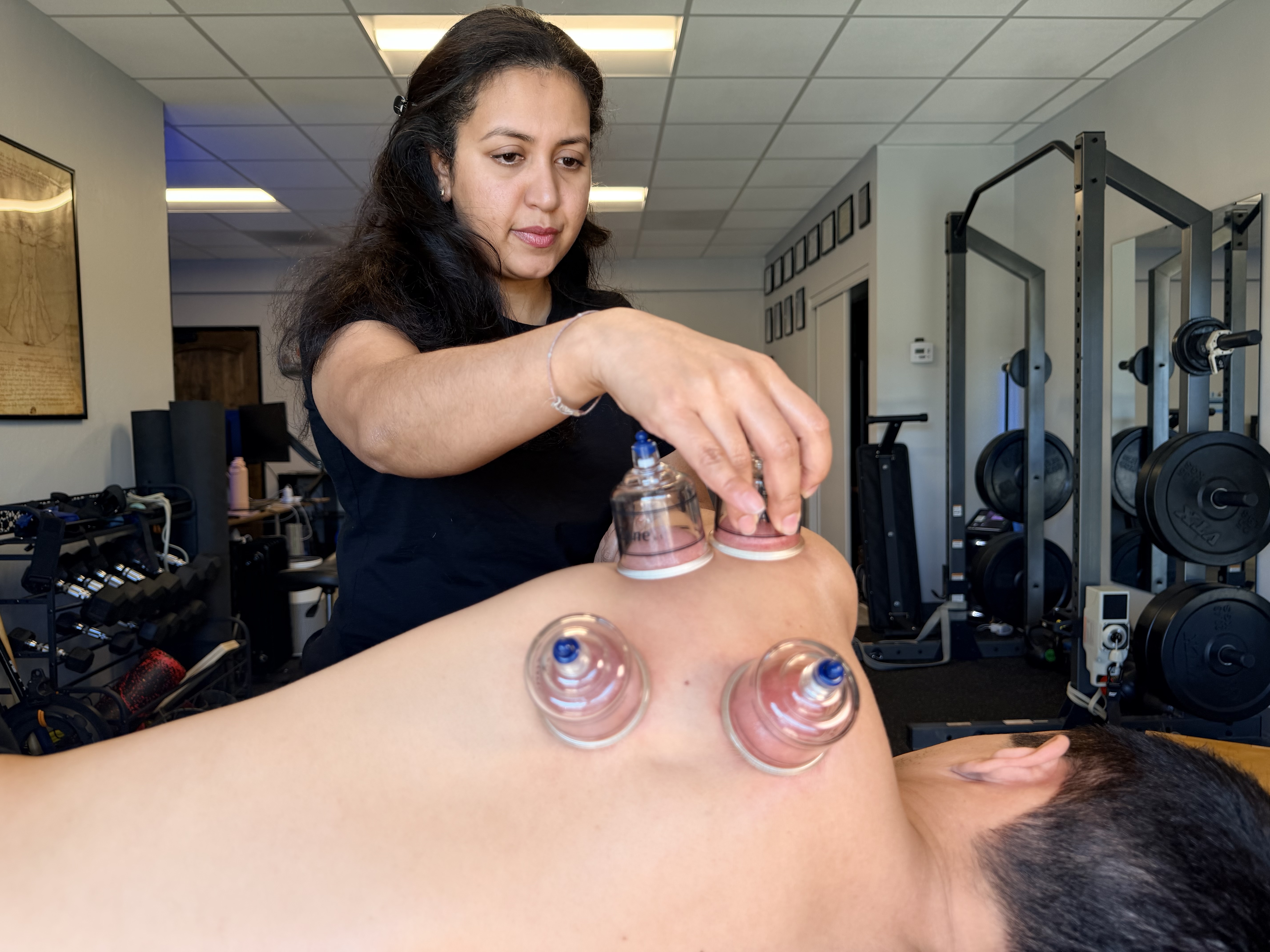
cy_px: 476
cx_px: 635
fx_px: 881
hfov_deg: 71.6
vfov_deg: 56.8
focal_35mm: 24
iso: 80
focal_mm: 6.76
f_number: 1.78
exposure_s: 1/120
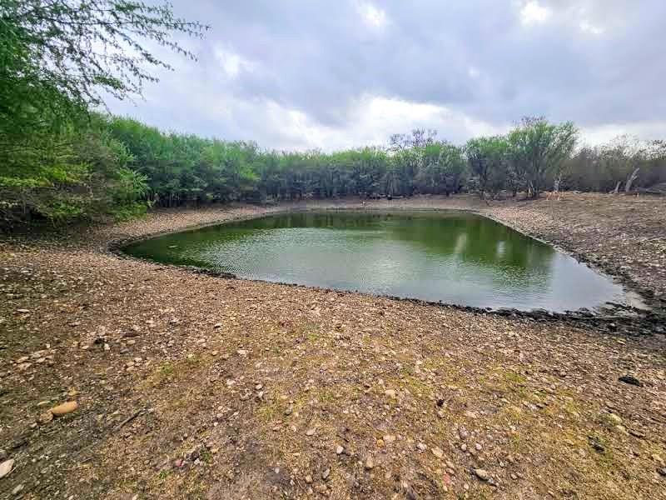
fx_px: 250
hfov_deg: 106.2
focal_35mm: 13
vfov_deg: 89.9
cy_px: 250
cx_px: 333
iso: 50
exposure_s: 1/1160
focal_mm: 2.2
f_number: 2.2
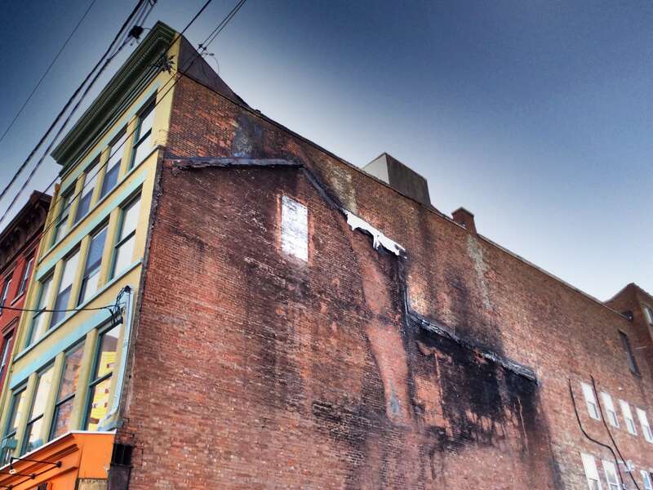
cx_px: 326
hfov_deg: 60.0
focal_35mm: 30
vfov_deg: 46.8
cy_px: 245
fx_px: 566
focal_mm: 4.12
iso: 32
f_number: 2.2
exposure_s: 1/540
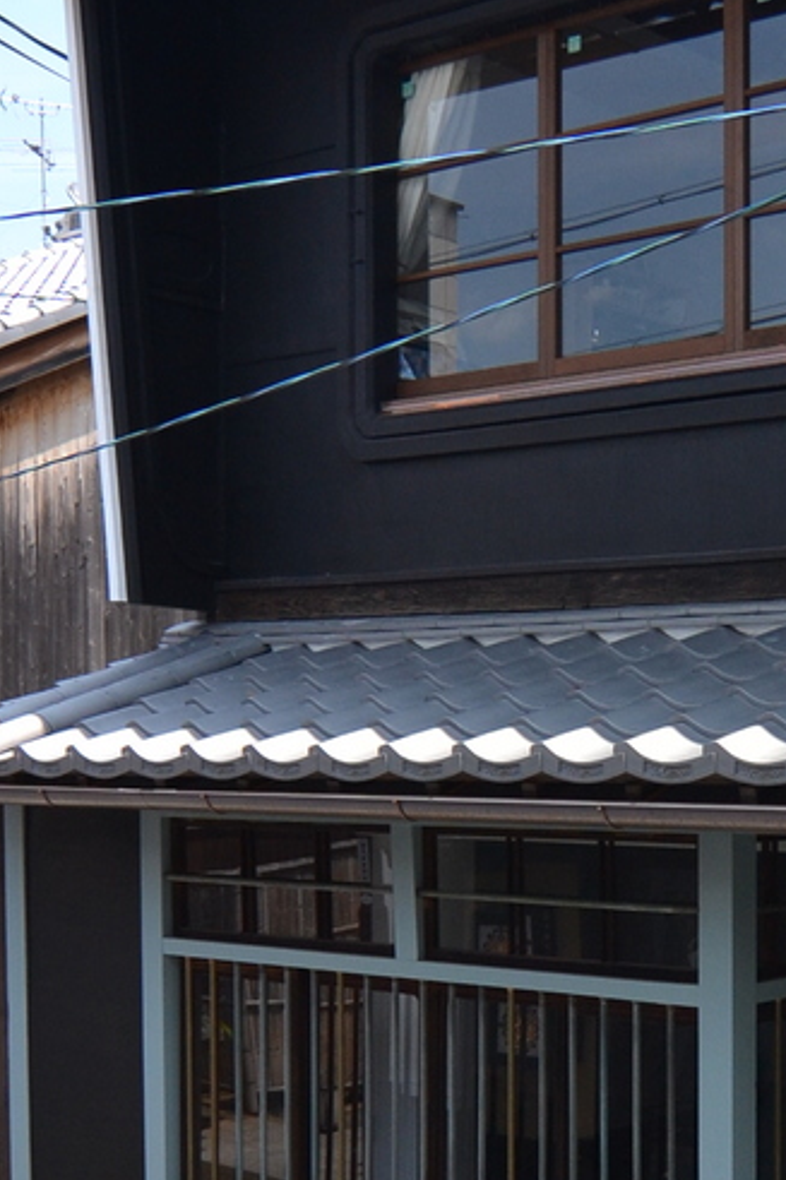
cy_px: 757
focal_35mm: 55
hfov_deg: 23.6
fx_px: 1802
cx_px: 769
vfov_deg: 36.0
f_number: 5.6
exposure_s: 1/800
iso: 400
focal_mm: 12
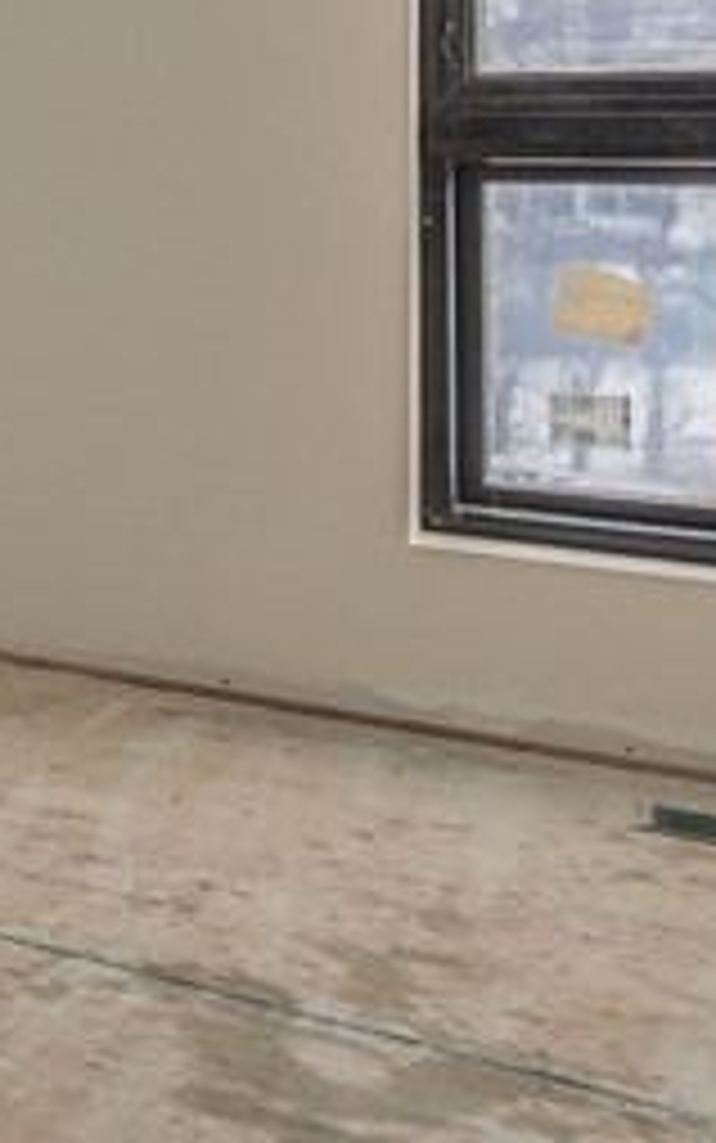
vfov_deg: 31.8
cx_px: -1106
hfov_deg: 13.6
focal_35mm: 61
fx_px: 1902
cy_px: 106
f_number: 9
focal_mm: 14
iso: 100
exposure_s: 1/100
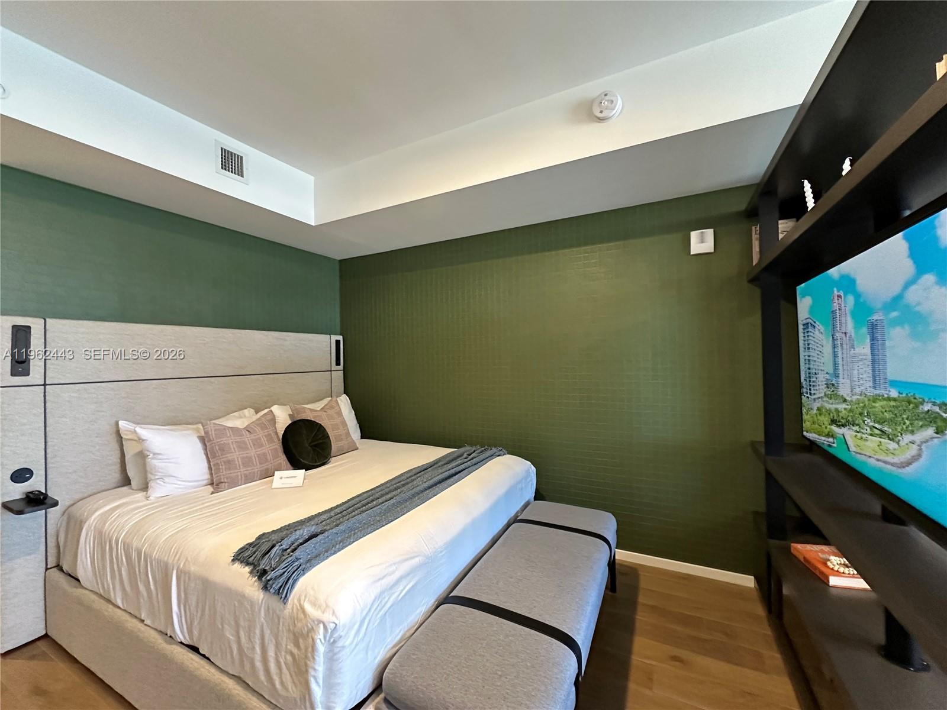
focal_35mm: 14
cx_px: 474
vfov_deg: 85.7
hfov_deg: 102.1
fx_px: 383
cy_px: 355
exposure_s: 1/60
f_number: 2.2
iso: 800
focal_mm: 2.22
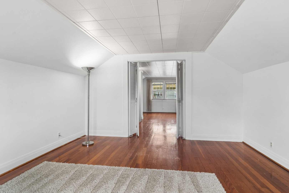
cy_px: 96
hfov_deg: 90.0
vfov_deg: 67.4
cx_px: 144
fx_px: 144
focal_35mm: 18
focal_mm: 12
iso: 200
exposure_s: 1/6
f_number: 8
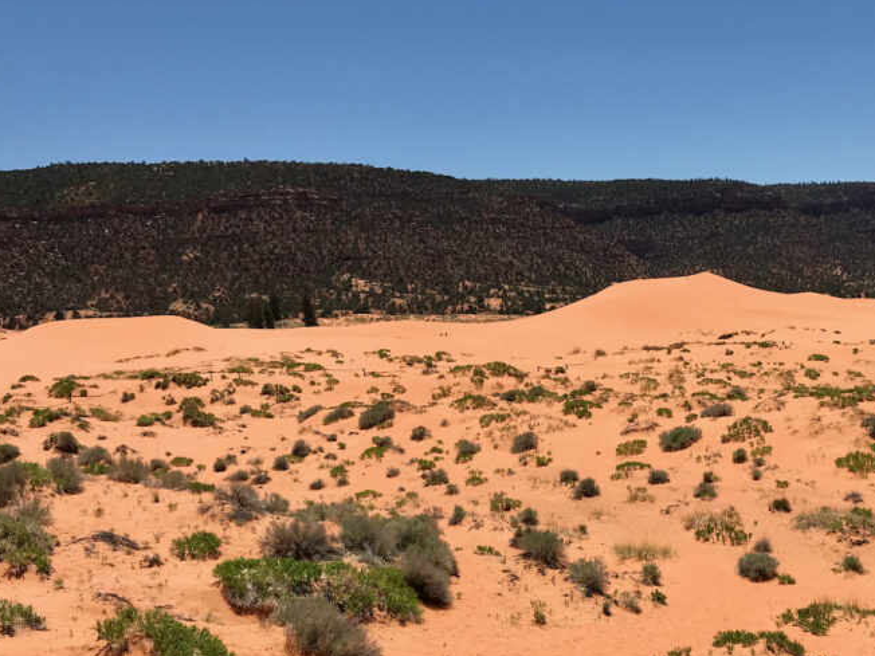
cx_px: 605
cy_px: 468
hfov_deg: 42.2
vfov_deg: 32.4
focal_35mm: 44
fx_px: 1112
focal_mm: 3.99
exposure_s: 1/4566
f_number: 1.8
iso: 20
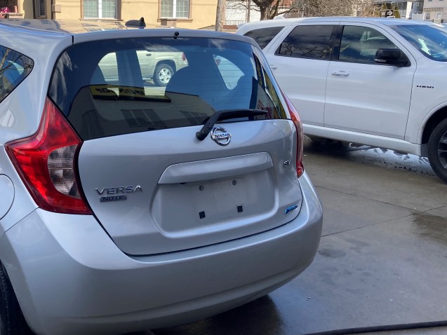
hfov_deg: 40.9
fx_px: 581
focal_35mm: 45
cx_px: 112
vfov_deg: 32.2
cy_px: 171
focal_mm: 3.99
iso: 20
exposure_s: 1/906
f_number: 1.8
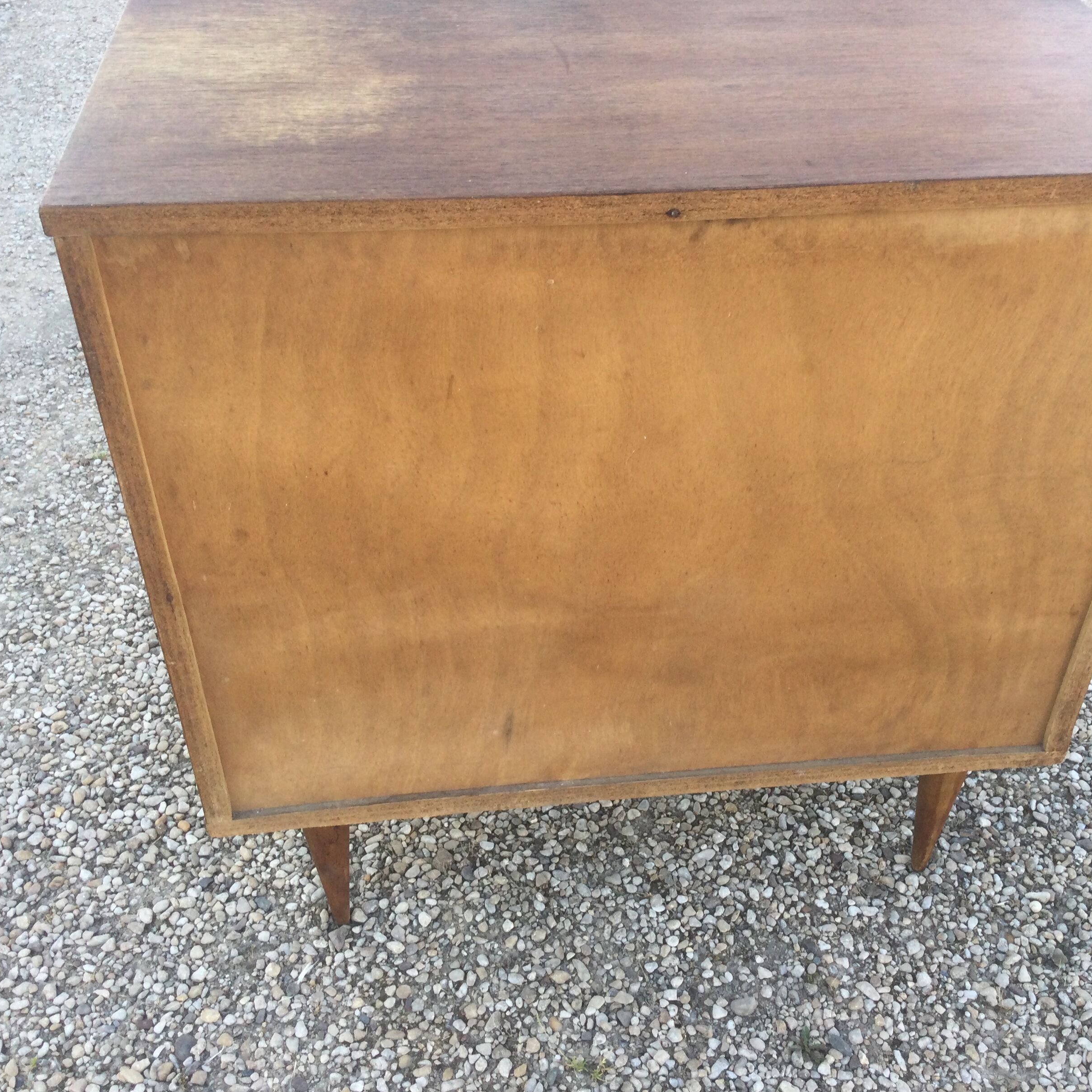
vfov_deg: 44.9
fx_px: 1321
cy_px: 546
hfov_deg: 44.9
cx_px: 604
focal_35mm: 37
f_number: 2.4
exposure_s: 1/100
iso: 32
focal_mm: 3.3
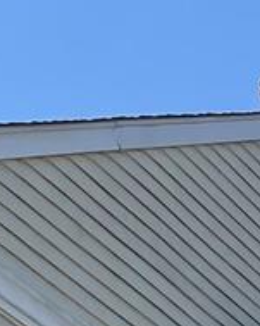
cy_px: 923
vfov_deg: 8.2
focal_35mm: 206
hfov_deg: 7.4
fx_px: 1983
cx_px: -122
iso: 32
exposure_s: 1/3125
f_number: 1.6
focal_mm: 4.2
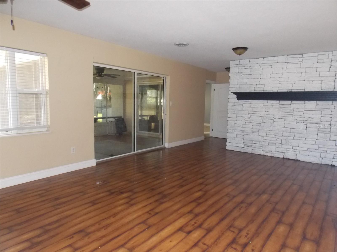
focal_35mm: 24
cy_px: 126
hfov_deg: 71.6
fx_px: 234
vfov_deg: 56.8
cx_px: 168
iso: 400
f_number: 3.1
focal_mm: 4.3
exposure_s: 1/30
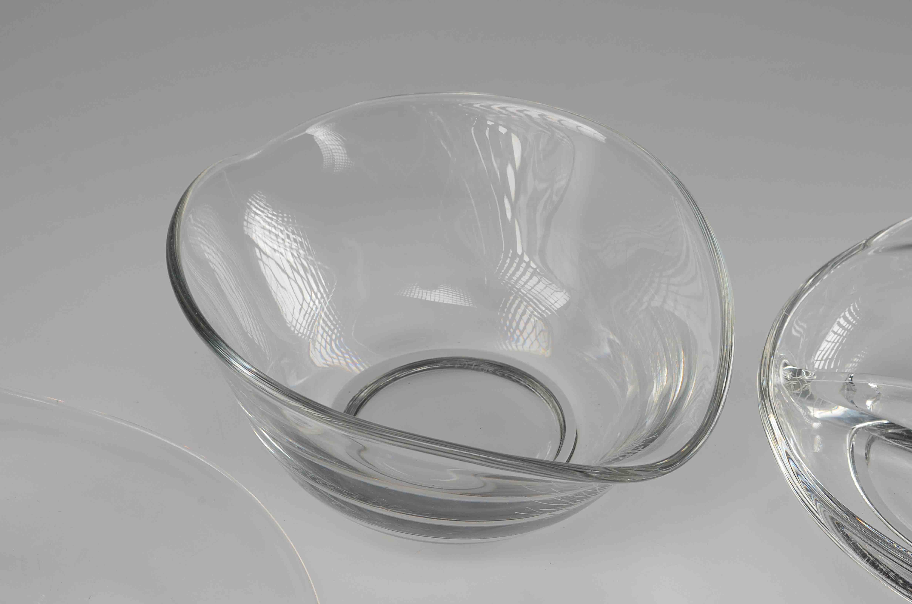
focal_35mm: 82
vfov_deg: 16.5
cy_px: 302
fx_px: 2086
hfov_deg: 24.7
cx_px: 456
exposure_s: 1/80
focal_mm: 55
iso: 100
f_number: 13
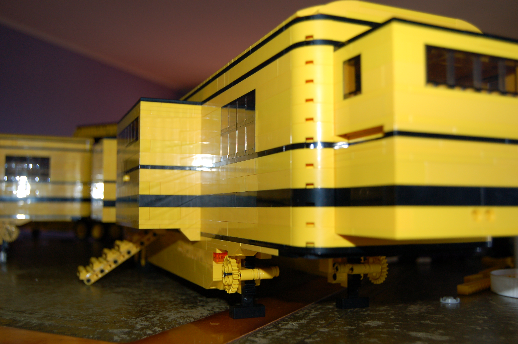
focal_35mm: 39
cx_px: 259
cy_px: 172
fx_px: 561
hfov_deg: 49.6
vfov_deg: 34.1
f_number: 4
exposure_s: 1/60
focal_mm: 26
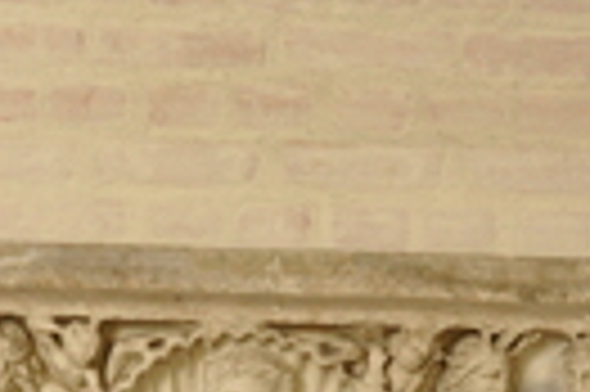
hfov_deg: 16.9
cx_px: 239
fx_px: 1981
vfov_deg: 11.1
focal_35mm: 121
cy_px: 433
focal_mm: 24
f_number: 4.5
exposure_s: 1/80
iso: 1000
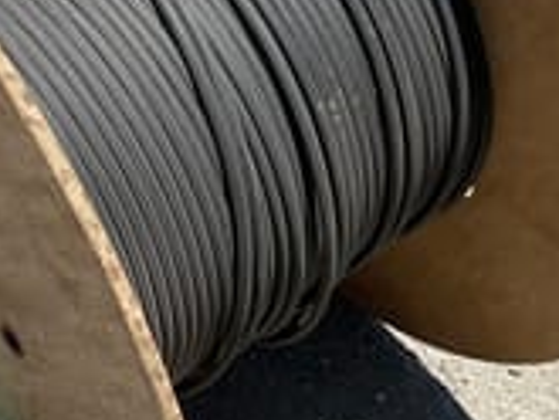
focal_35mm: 88
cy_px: -8
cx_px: 244
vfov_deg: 16.4
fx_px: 1422
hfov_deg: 22.2
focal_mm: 3
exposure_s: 1/2320
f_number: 1.8
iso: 25
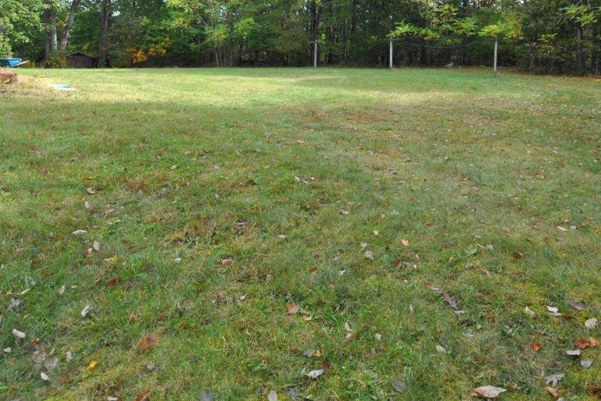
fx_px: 451
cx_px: 341
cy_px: 82
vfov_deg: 45.6
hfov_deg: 67.1
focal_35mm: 27
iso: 100
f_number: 5.6
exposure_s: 1/125
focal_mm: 10
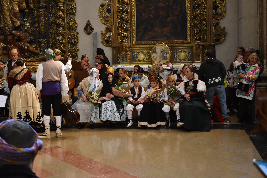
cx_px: 134
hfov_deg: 37.9
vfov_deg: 25.8
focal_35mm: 52
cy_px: 89
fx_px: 389
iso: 3200
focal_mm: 35
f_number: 4.5
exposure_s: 1/40
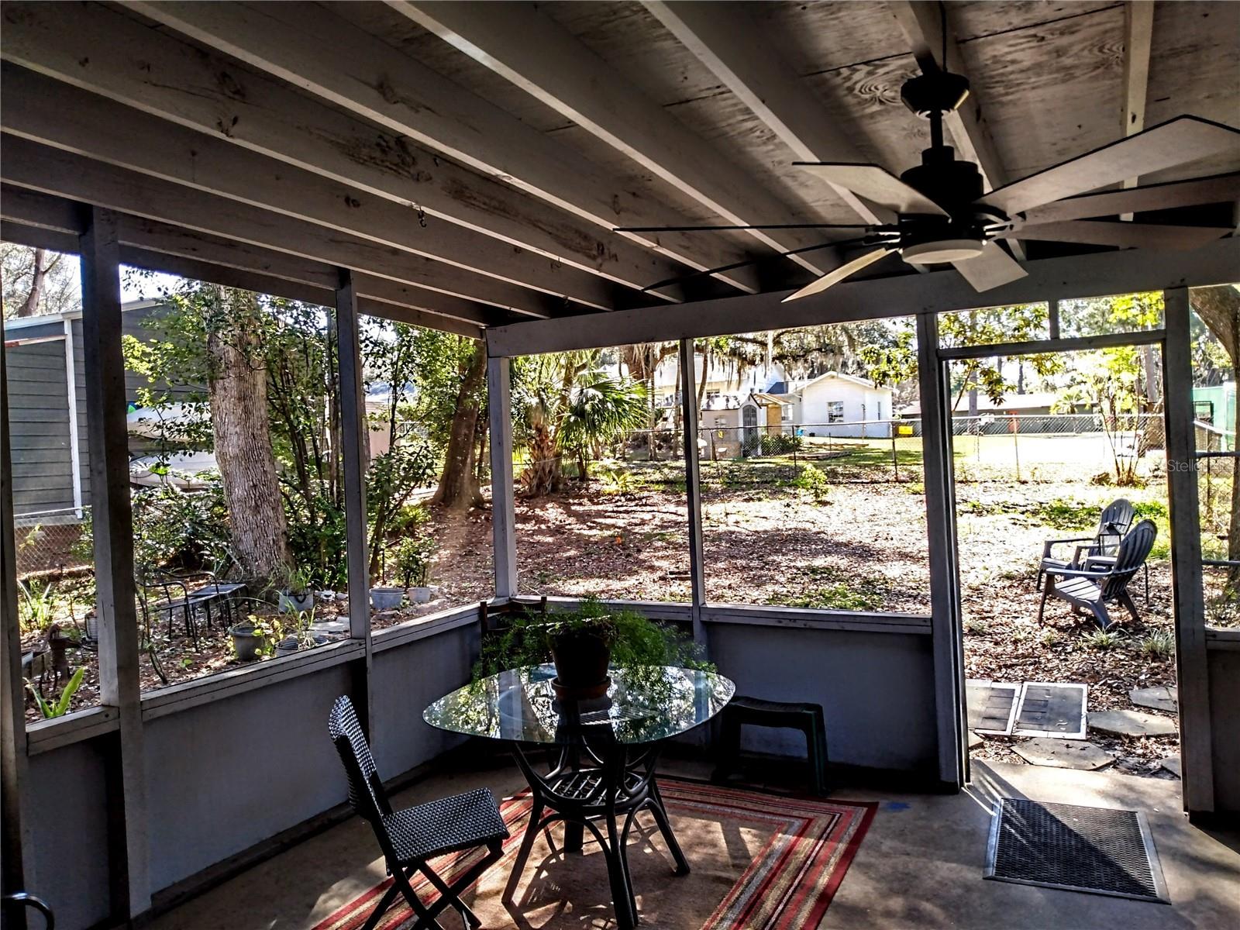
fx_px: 716
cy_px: 465
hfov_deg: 81.7
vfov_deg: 66.0
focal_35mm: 20
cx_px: 620
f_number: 2
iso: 128
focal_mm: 3.54
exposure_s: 1/120
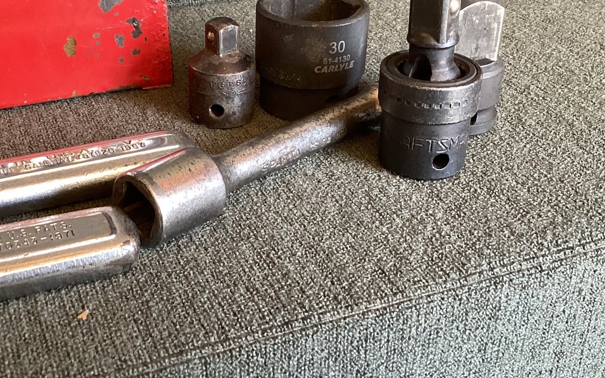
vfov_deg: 25.7
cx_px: 243
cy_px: 125
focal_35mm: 50
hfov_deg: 40.1
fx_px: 825
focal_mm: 3.3
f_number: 2.4
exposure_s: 1/50
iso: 125
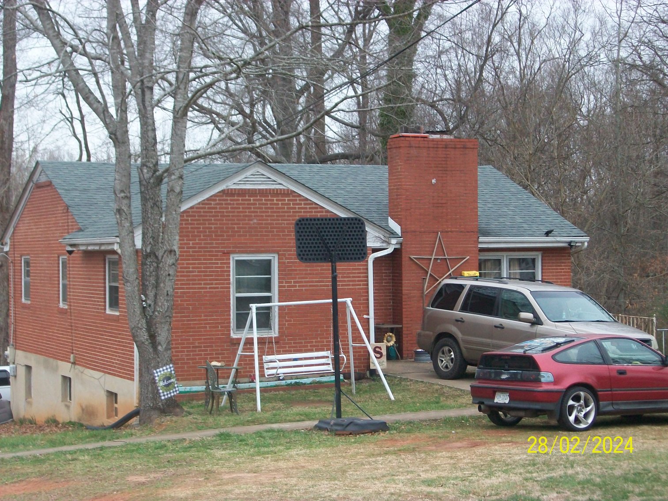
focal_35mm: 82
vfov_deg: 18.0
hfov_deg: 23.8
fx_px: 1583
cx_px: 334
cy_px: 250
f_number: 4.6
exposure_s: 1/80
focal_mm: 13.7
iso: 120
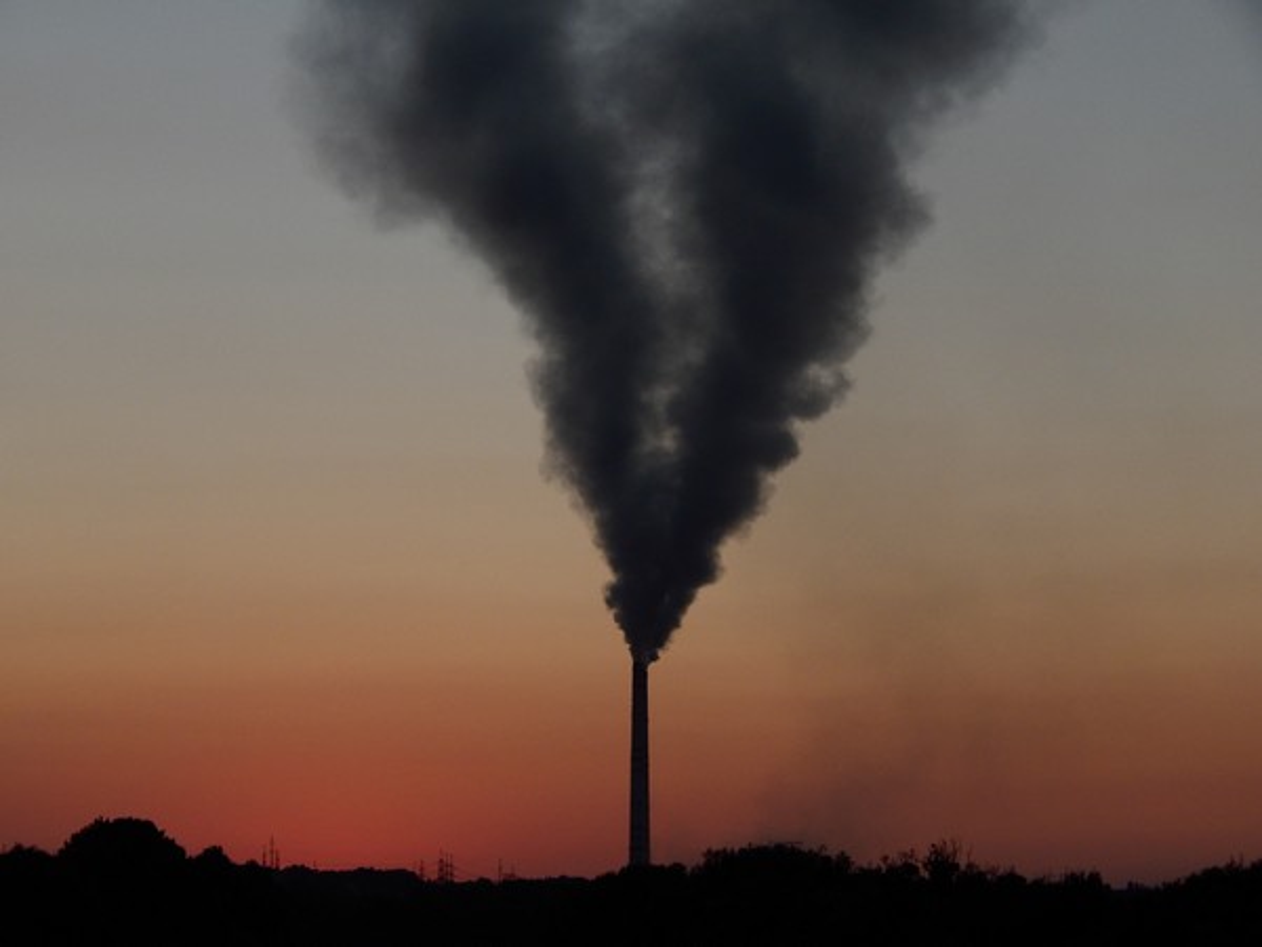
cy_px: 474
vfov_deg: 12.9
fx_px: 4193
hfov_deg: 17.1
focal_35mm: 115
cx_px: 631
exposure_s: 1/250
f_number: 4.6
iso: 200
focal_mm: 20.5
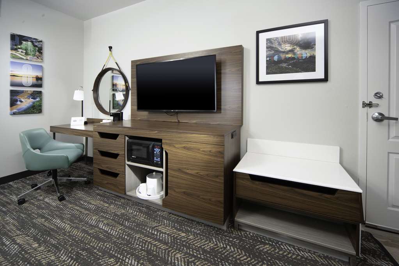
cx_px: 200
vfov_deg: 81.2
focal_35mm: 14
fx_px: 155
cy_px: 133
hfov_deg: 104.3
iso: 100
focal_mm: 14
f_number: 9
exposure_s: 1/60
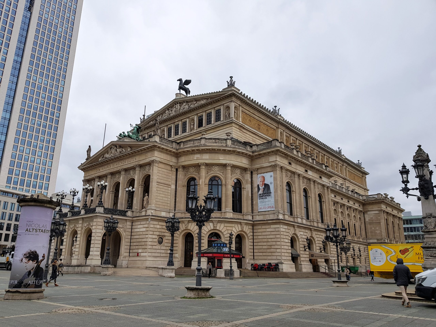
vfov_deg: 53.1
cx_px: 218
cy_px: 164
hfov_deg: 67.3
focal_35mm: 26
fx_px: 327
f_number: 1.7
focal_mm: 4.2
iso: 40
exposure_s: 1/566
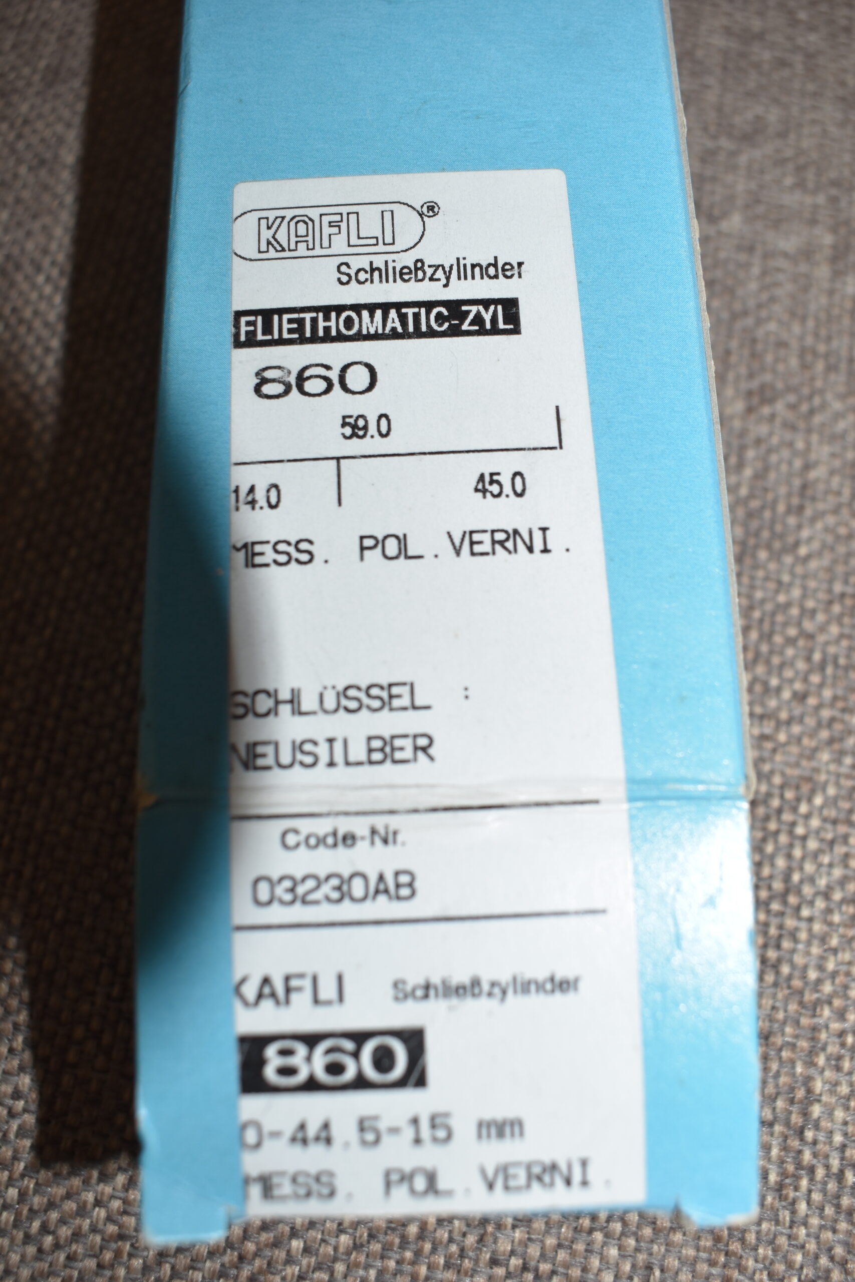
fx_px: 1175
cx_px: 428
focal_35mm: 33
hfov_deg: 40.0
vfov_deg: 57.2
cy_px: 641
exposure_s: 1/30
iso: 180
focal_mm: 22
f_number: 5.6
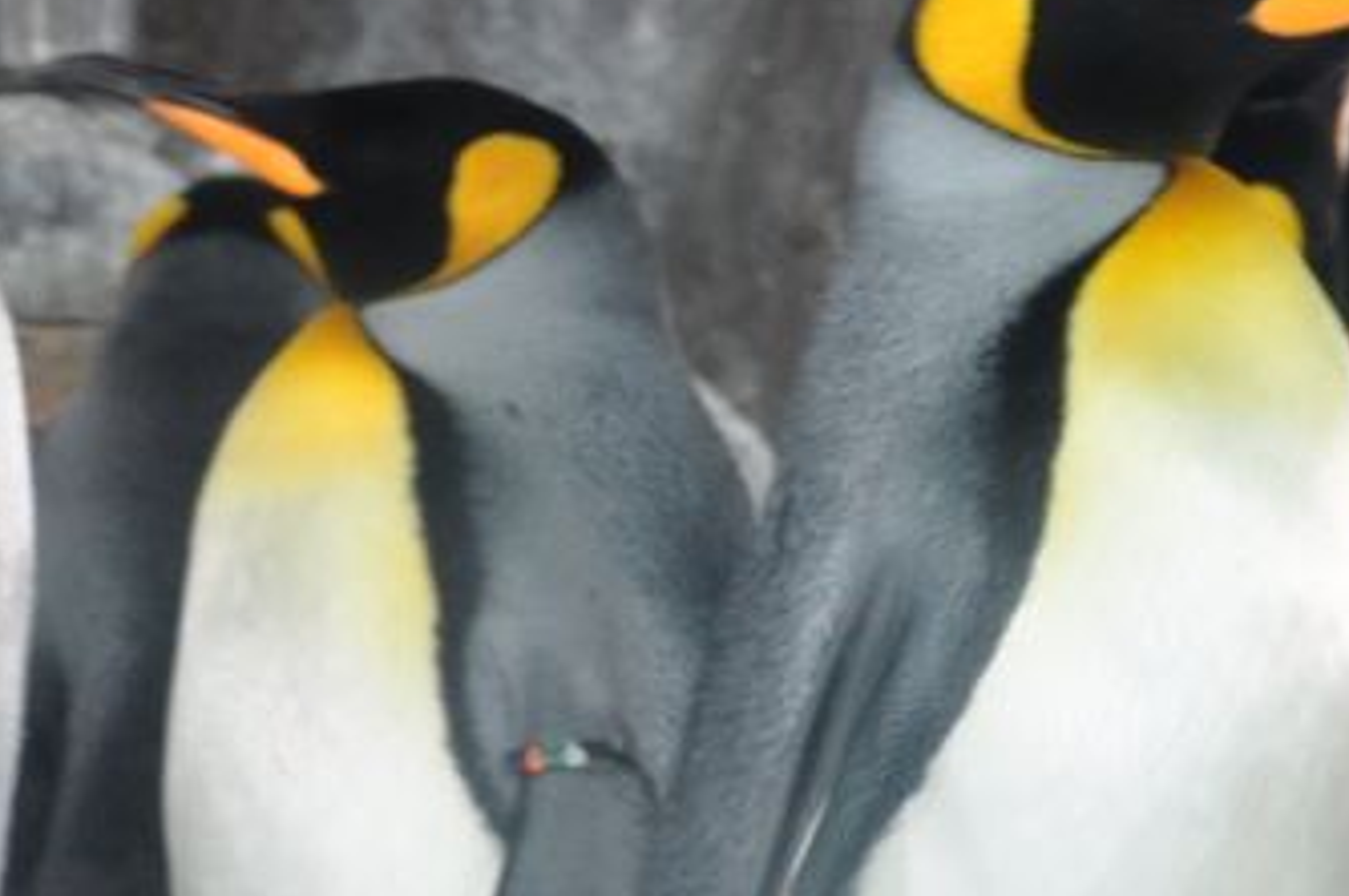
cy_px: 726
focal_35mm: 483
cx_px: 1268
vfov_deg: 2.8
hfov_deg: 4.3
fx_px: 18063
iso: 720
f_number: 7.1
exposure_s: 1/30
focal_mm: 105
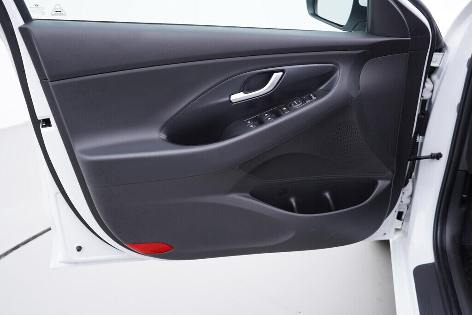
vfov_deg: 36.9
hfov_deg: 53.1
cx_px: 236
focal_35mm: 36
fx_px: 472
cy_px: 158
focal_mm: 24
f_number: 3.2
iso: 125
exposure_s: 1/50
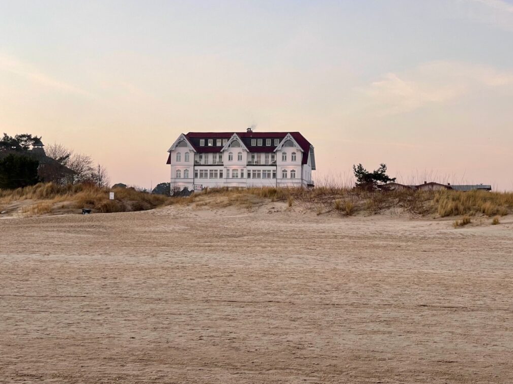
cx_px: 260
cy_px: 195
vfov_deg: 22.6
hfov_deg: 29.8
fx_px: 963
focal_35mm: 65
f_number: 2.2
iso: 50
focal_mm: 7.5
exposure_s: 1/99
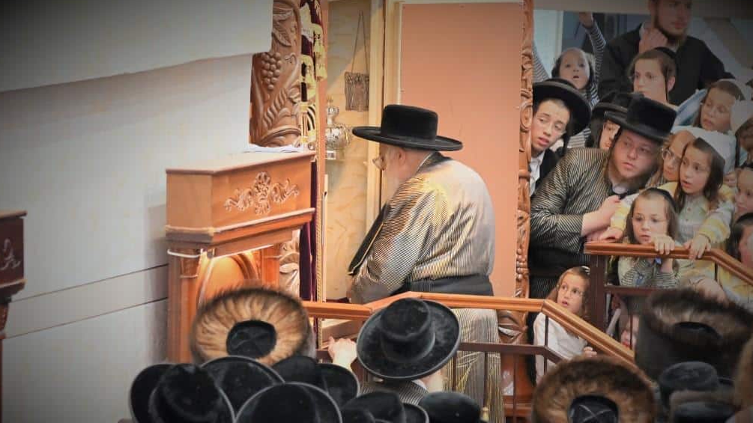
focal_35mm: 192
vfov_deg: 6.3
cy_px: 235
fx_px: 3833
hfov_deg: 11.2
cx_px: 375
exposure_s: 1/160
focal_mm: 120
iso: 640
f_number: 4.5
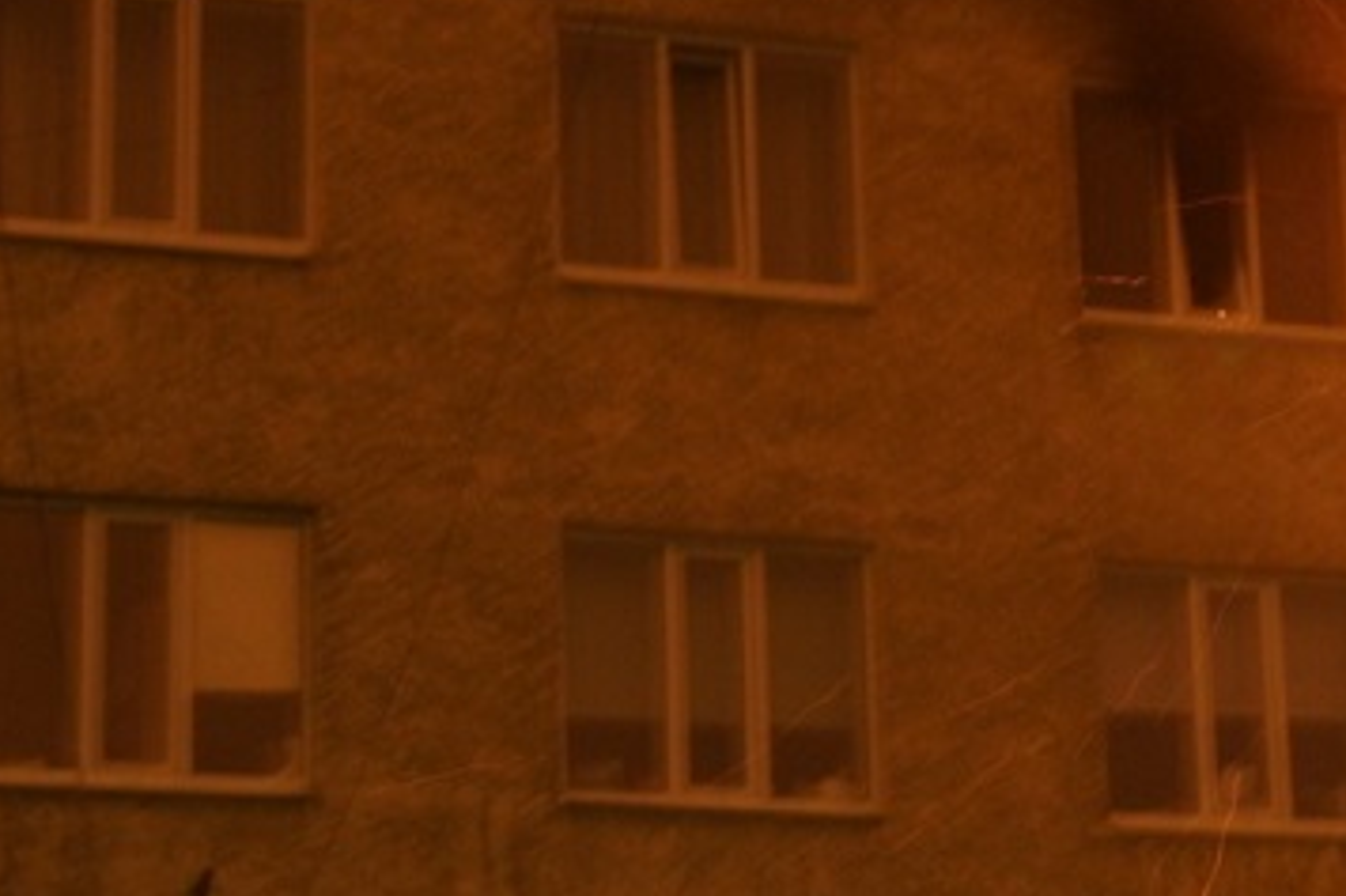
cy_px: 43
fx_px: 4414
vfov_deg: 11.5
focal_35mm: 118
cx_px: 1501
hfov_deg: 16.8
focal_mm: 35
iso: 800
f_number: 5.6
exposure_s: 1/2.5
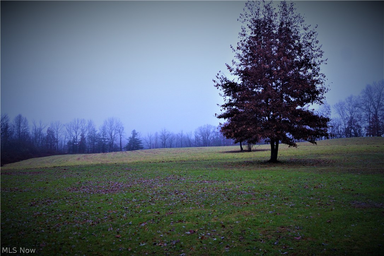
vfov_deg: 36.9
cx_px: 192
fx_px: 384
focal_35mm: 36
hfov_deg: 53.1
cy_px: 128
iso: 160
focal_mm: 24
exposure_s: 1/60
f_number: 4
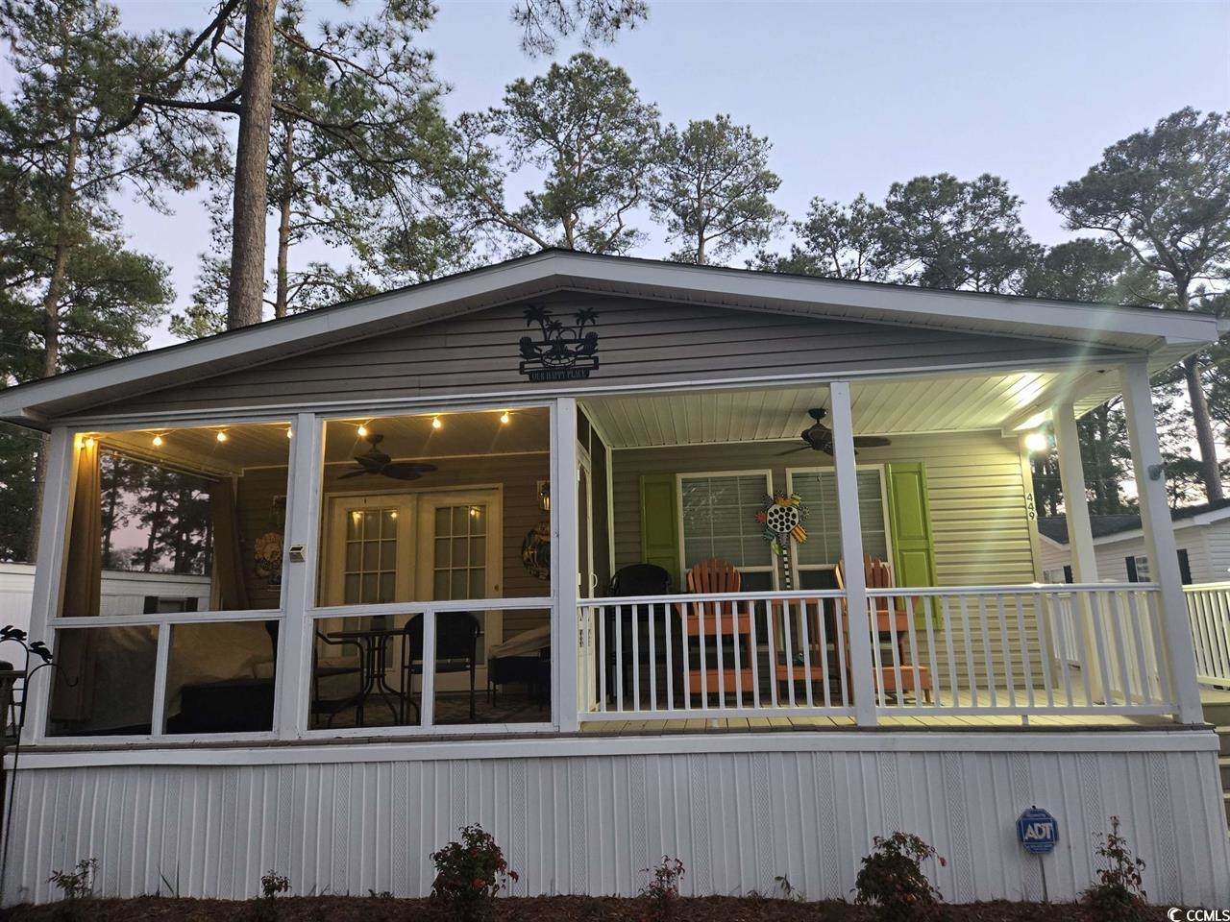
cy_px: 461
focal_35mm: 23
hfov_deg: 73.9
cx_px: 615
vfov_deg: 58.9
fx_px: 817
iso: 500
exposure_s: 1/120
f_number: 1.8
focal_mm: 5.4
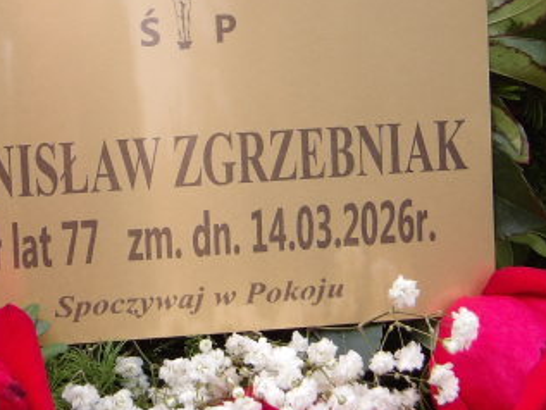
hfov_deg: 18.3
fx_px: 1688
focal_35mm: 107
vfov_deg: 13.8
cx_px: 196
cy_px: 114
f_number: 4.2
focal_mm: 9.4
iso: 100
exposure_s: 1/204
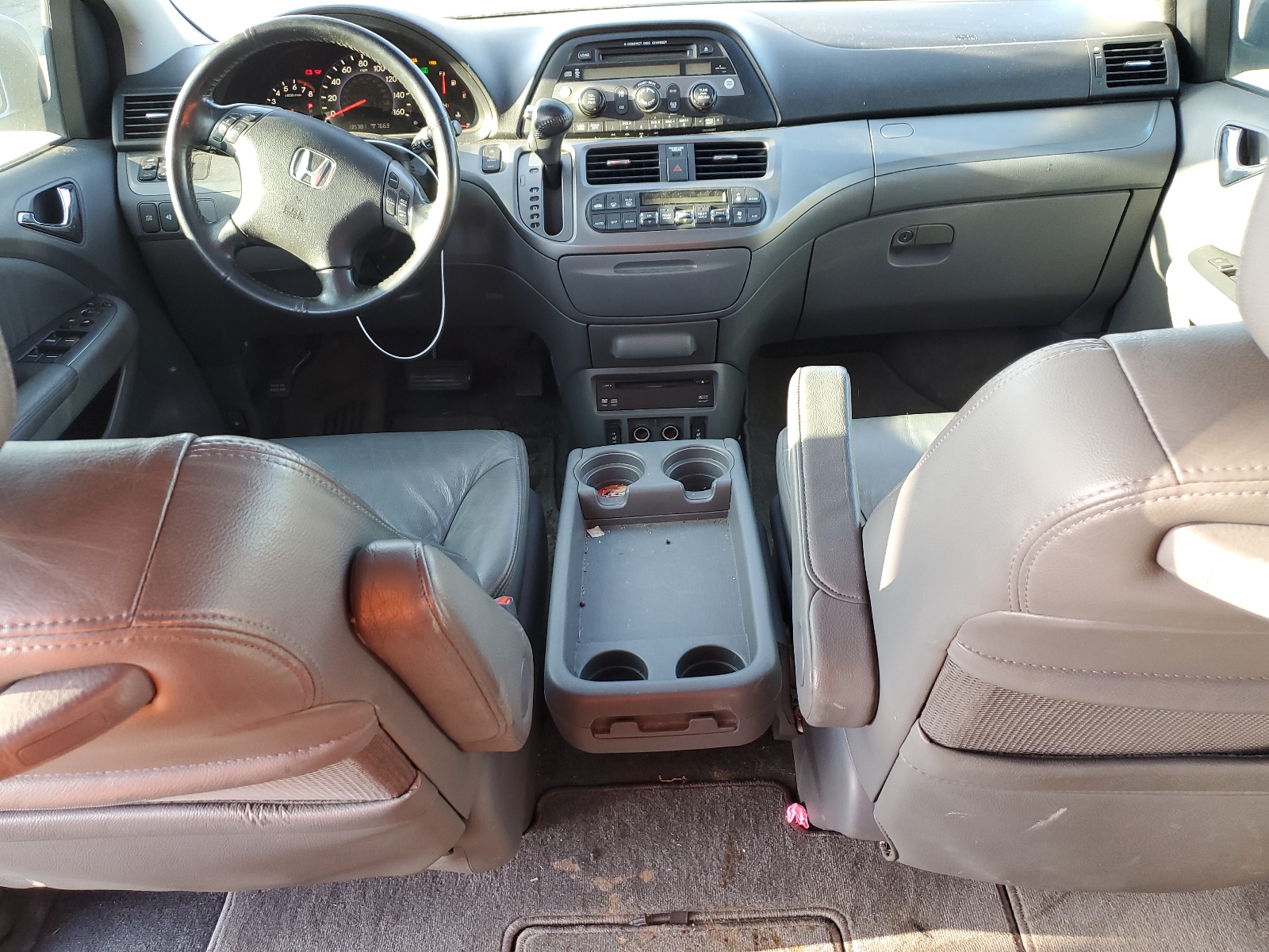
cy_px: 476
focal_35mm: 26
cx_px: 634
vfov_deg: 53.1
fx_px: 953
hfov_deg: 67.3
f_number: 1.5
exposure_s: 1/60.2
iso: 75
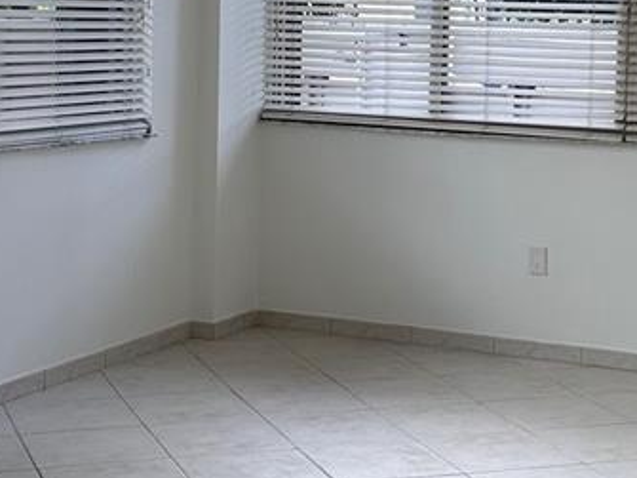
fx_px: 1582
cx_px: 386
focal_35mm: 86
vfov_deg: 17.0
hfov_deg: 22.7
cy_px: 110
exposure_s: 1/273
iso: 80
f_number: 1.78
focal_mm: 6.86
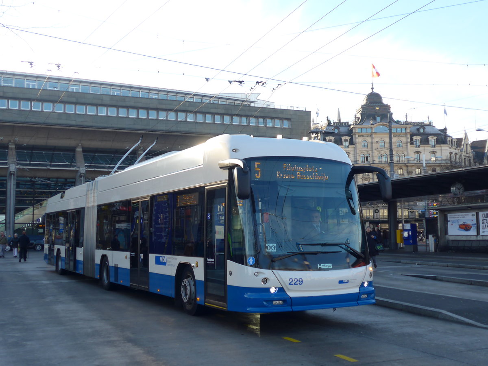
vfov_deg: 32.9
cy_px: 183
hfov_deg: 42.9
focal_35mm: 44
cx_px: 244
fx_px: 620
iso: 80
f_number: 2.8
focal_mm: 9
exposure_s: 1/320
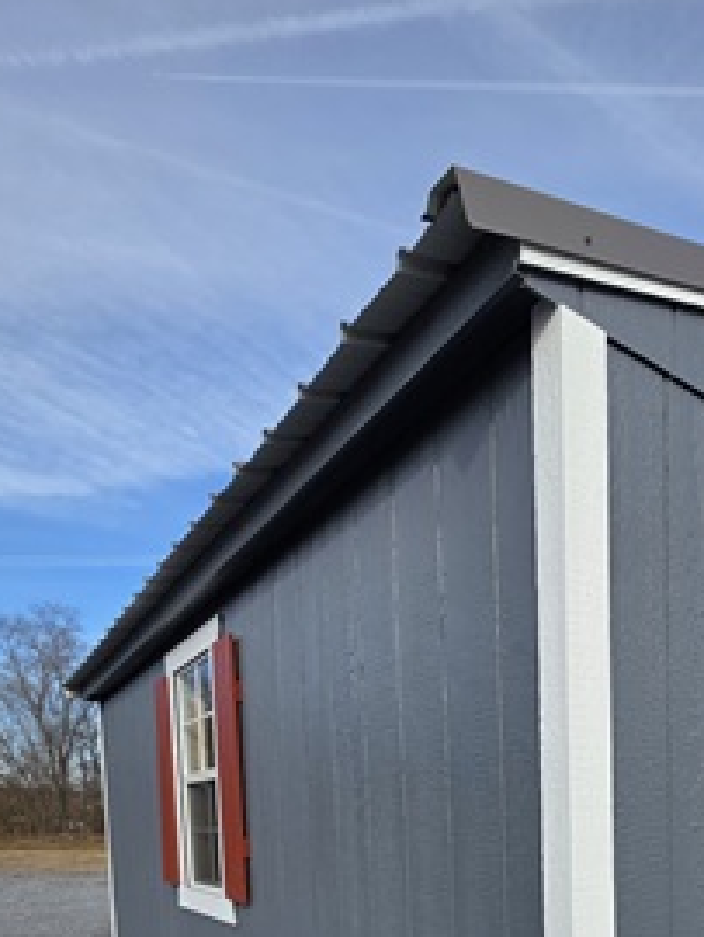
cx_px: 652
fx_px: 677
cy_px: 885
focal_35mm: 25
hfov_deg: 48.3
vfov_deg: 57.0
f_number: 1.9
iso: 64
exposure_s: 1/2000
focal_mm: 2.2
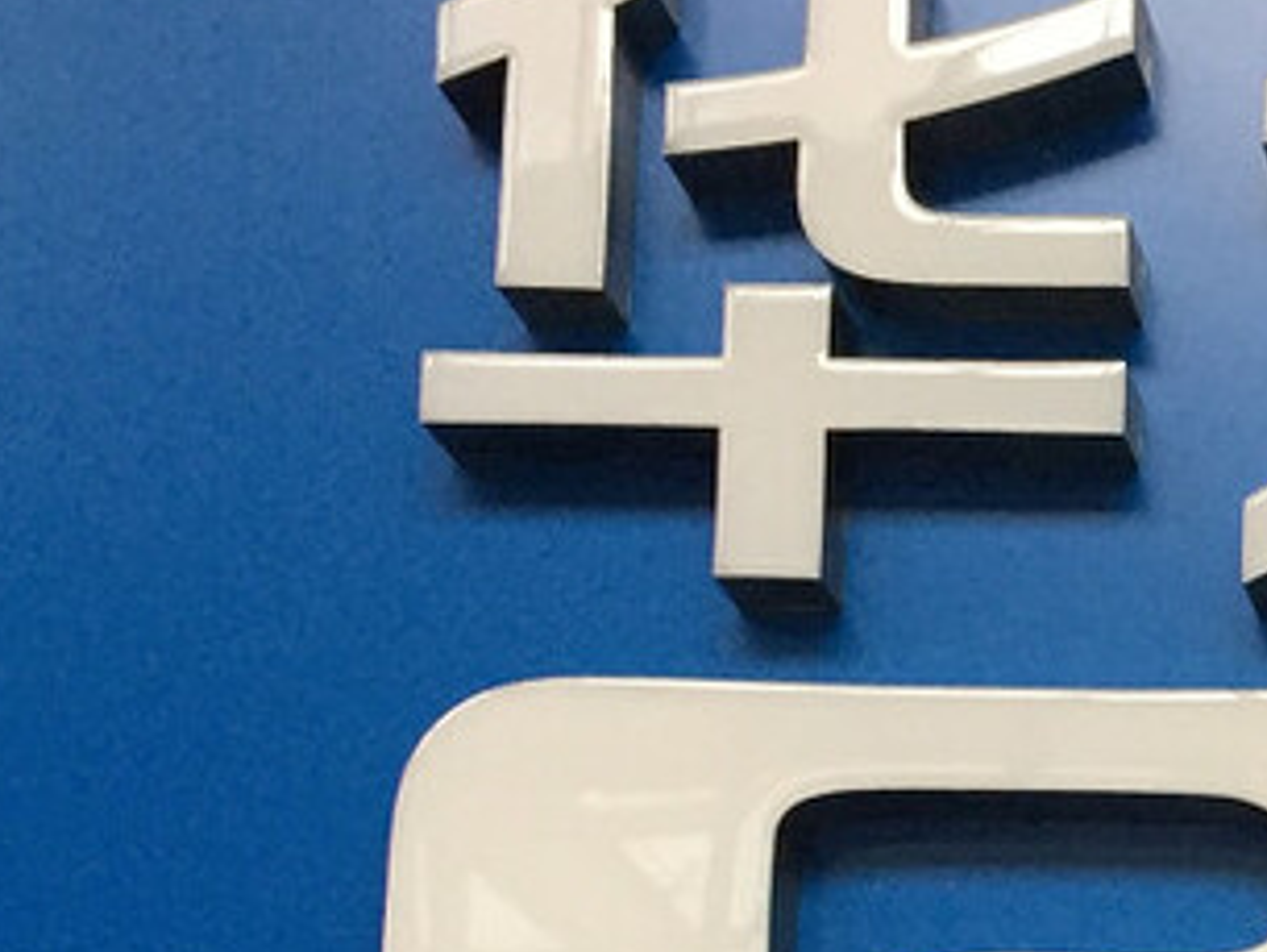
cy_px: 1282
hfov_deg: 15.8
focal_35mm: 114
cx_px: 1932
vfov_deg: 12.5
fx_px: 4174
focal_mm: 4.15
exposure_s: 1/33
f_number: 2.2
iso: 80
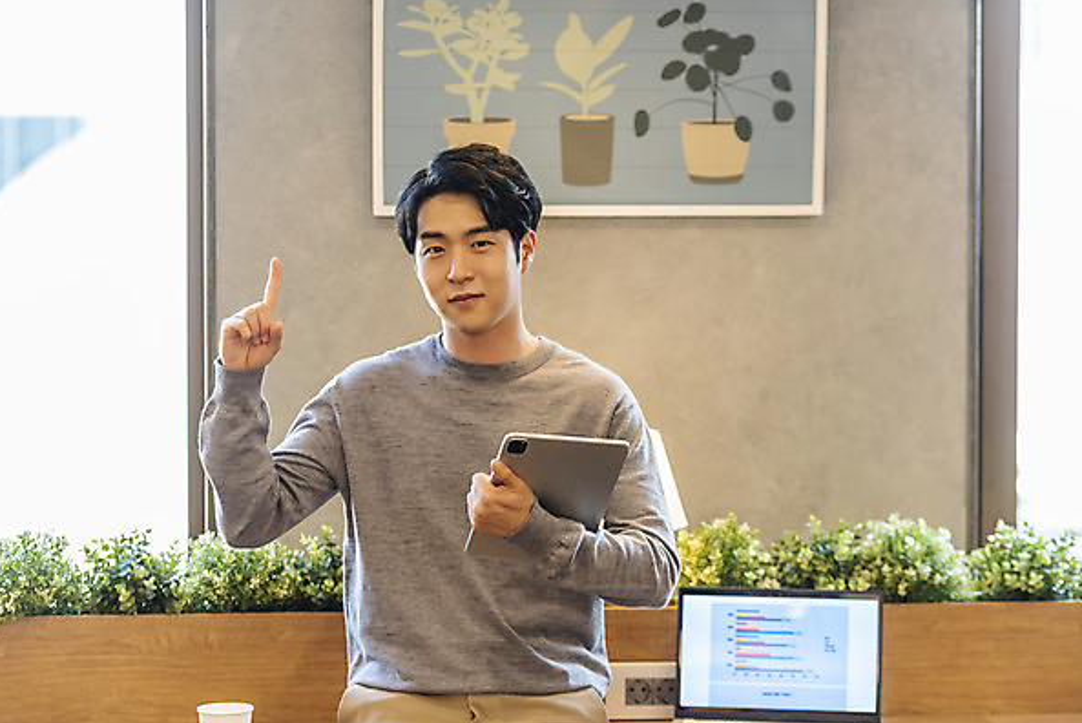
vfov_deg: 13.6
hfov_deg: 20.2
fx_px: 3037
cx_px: 539
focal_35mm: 101
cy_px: 362
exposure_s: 1/60
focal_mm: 100
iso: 500
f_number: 2.8
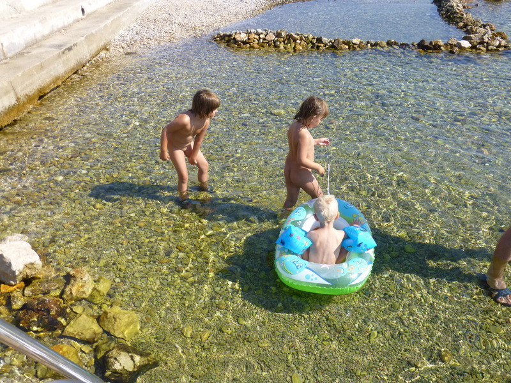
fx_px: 458
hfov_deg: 58.4
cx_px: 256
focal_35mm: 31
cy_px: 192
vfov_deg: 45.4
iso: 100
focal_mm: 5.6
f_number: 3.4
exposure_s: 1/500
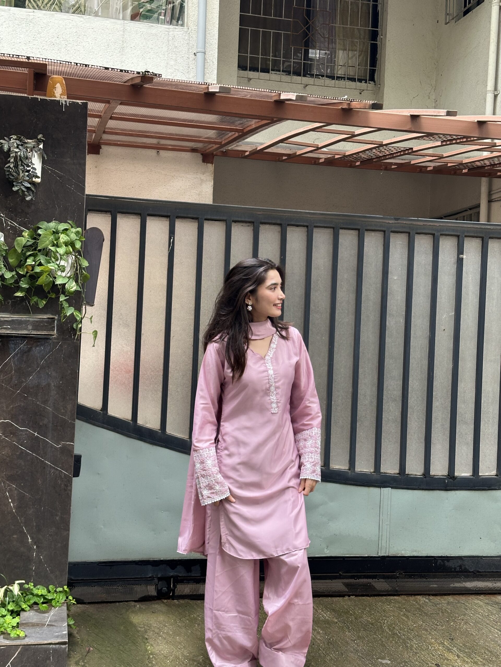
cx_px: 250
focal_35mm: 48
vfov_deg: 39.7
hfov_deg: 30.3
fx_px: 926
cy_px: 334
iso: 80
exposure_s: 1/121
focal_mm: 6.86
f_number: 1.78
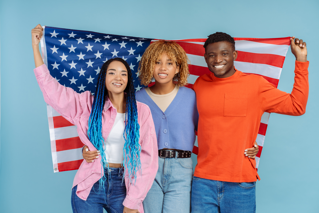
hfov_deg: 23.9
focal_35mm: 85
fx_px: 753
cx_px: 160
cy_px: 106
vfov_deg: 16.1
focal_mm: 85
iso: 160
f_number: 8
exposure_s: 1/200
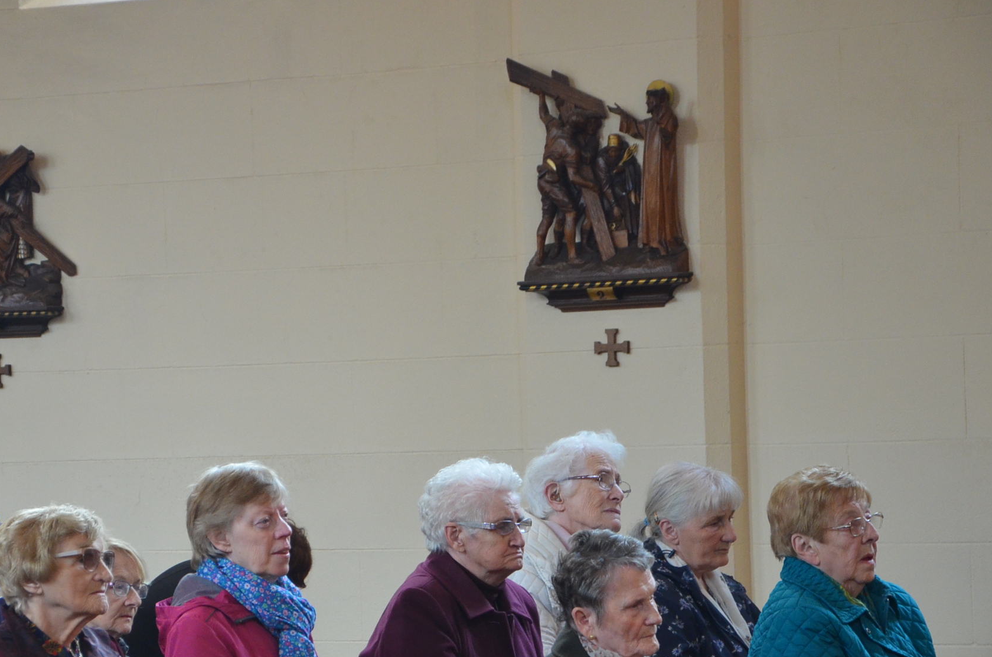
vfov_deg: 8.9
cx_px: 309
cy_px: 474
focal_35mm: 154
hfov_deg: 13.3
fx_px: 4235
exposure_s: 1/30
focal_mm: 70
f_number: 5.3
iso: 1250
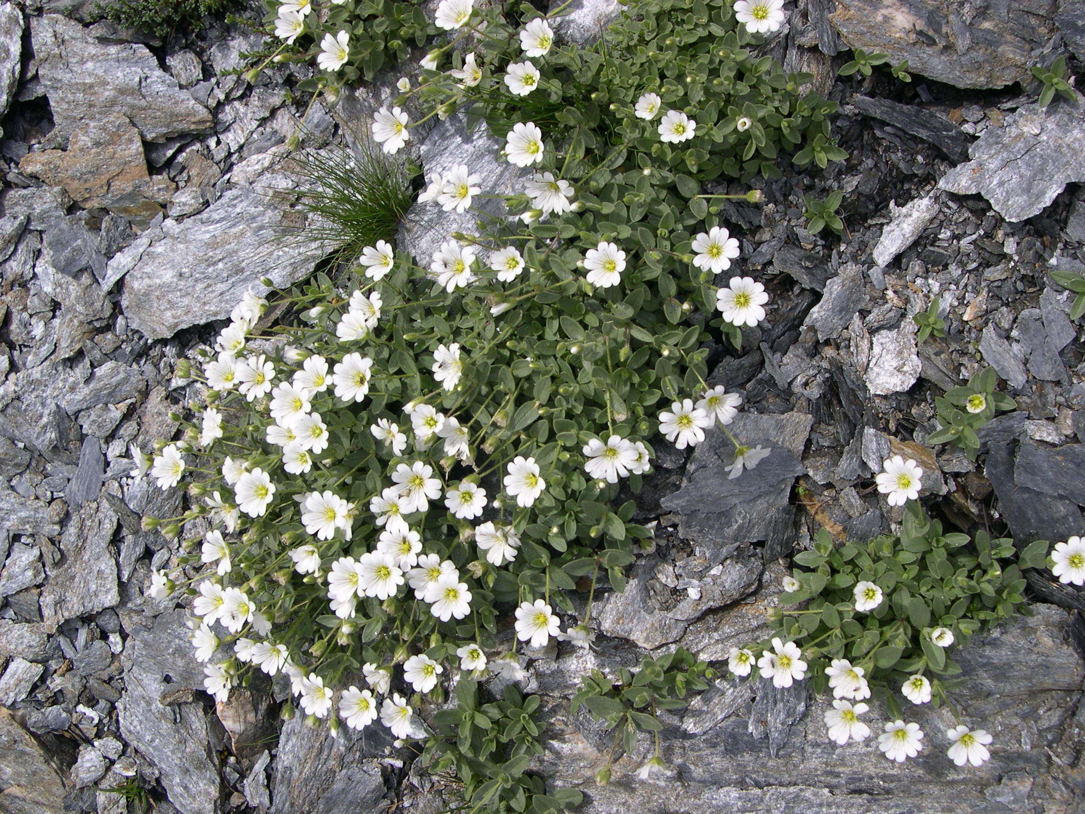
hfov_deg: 49.0
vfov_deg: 37.7
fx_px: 1191
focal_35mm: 38
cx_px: 542
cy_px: 407
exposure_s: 1/189
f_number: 7.6
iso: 100
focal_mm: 8
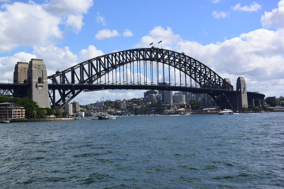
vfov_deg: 28.6
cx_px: 142
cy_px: 94
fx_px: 371
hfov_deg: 41.9
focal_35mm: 47
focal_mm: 17.6
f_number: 5
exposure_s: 1/1000
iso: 160
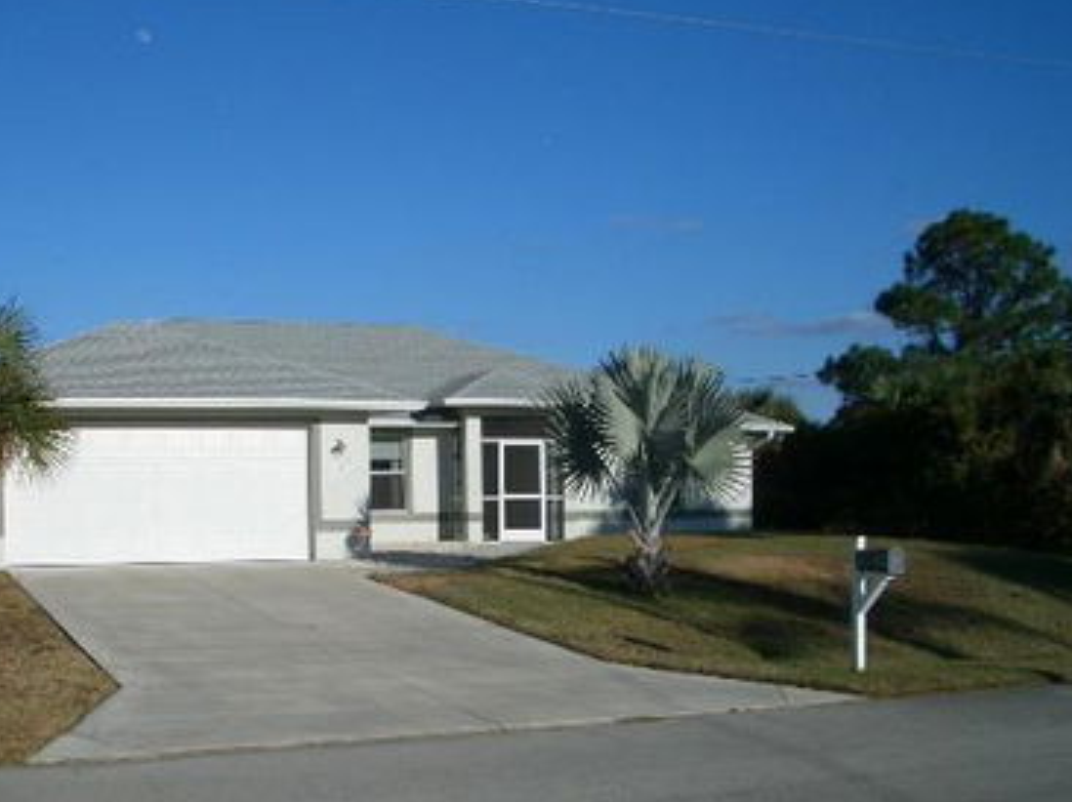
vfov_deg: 29.5
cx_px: 328
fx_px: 1516
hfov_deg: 38.3
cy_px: 527
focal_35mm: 49
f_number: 4.3
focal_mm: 5.8
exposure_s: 1/1250
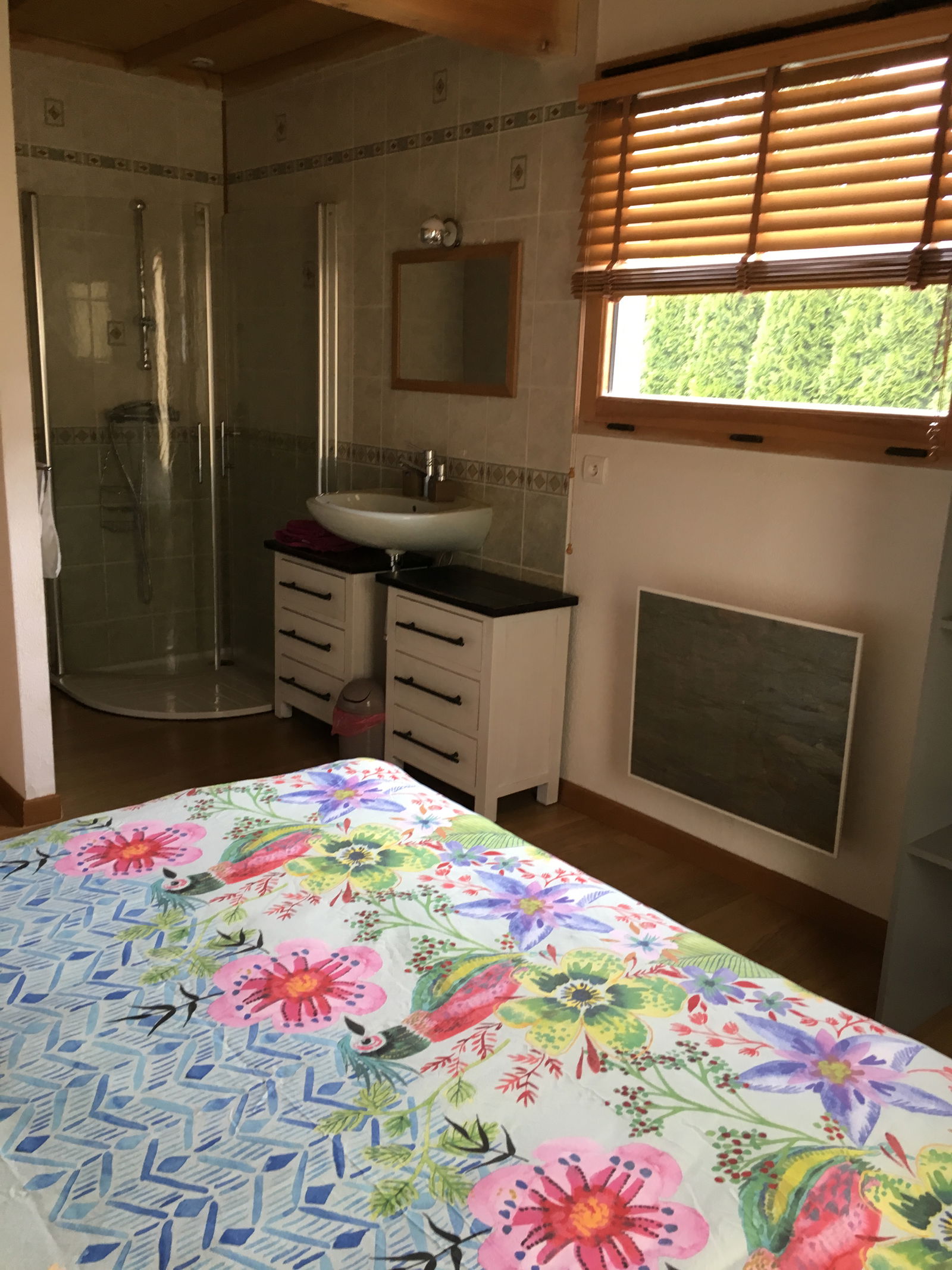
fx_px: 1063
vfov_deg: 61.7
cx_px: 476
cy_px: 635
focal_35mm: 29
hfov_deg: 48.2
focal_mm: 4.15
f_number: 2.2
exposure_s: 1/33
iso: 100
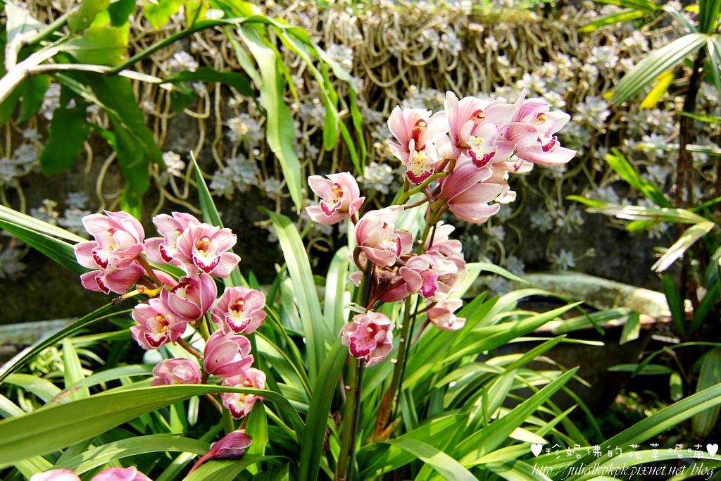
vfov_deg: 53.1
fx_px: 481
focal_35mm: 24
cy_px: 240
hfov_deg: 73.7
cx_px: 360
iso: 100
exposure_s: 1/125
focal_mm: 16
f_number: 5.6
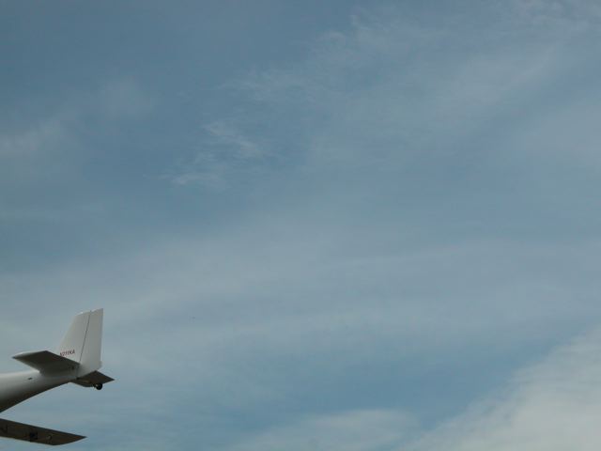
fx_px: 2170
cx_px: 300
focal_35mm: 125
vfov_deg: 11.9
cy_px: 226
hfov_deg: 15.8
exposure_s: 1/2008
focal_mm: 31.9
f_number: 7.6
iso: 200
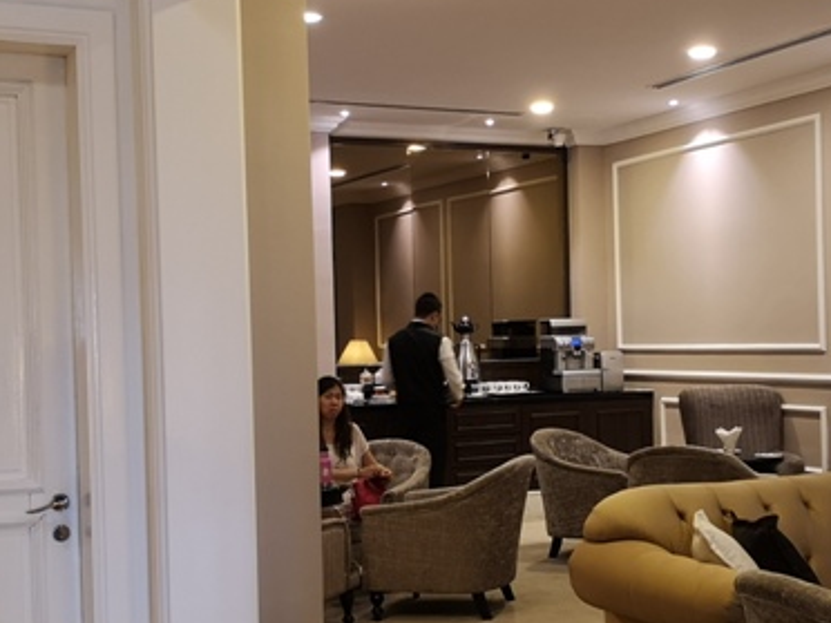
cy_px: 351
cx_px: 558
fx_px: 1392
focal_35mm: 58
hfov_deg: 32.9
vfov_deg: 25.2
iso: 160
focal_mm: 3.95
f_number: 1.8
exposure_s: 1/33.3
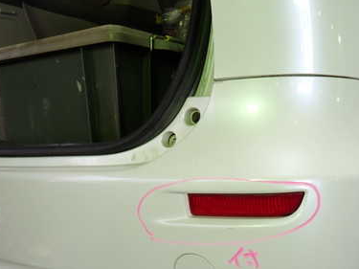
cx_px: 242
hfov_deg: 46.0
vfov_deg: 35.4
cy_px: 191
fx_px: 415
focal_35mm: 40
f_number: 2
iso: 100
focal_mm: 4.5
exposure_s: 1/60
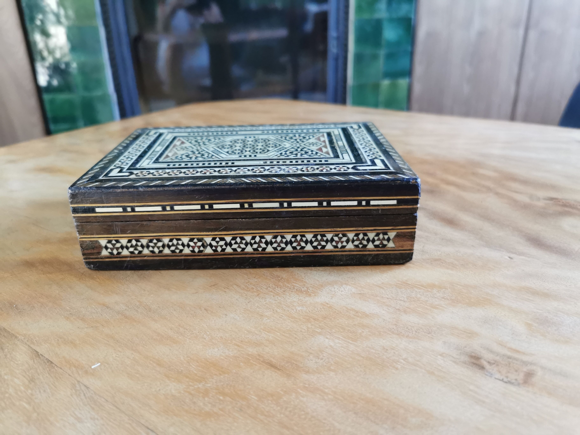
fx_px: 452
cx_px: 290
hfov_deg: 65.3
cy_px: 218
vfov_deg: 51.4
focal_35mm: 27
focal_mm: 5.56
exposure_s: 1/50
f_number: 1.6
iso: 250
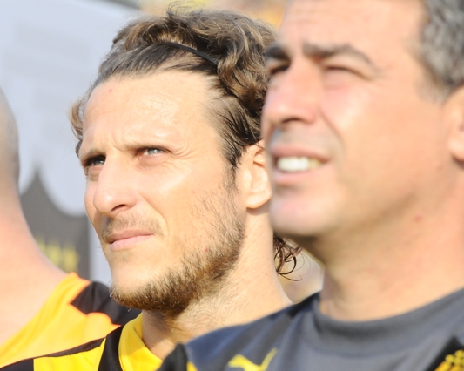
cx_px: 161
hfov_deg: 2.7
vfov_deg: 2.2
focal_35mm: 713
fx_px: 9788
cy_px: 165
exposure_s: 1/500
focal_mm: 300
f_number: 11
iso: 800
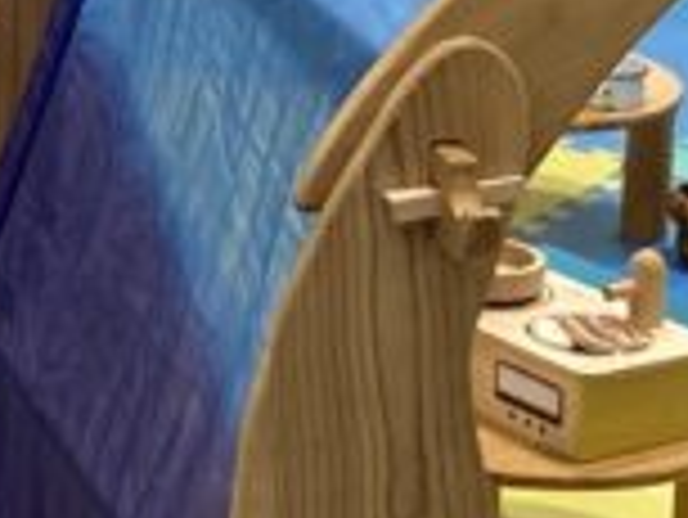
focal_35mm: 187
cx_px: -207
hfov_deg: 10.3
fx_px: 3720
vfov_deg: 7.8
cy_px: -266
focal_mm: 3.99
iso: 80
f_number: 1.8
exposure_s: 1/100
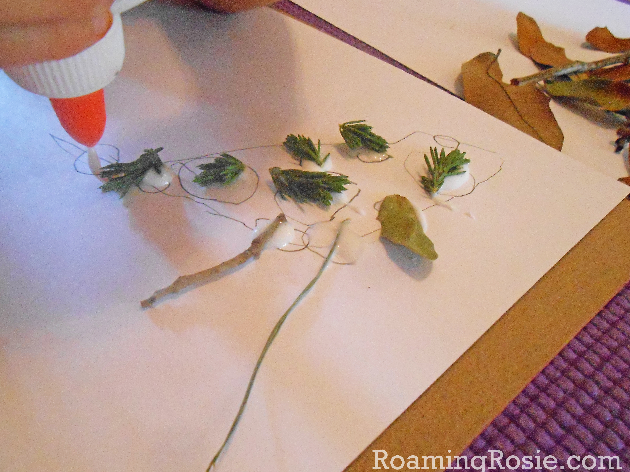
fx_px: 491
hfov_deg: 65.3
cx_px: 305
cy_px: 235
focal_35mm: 27
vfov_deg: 51.4
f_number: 3.5
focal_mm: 4.6
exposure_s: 1/15
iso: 800
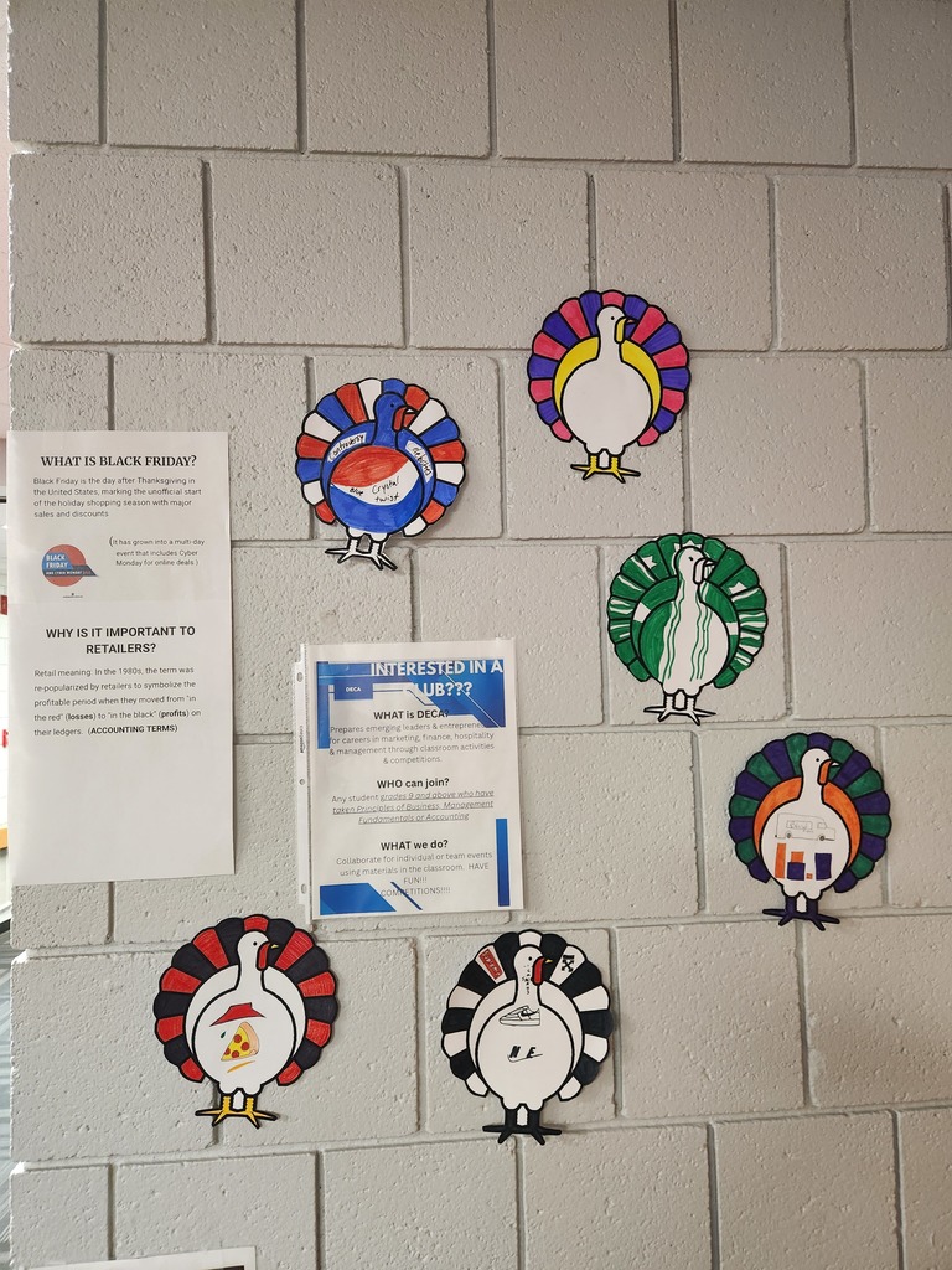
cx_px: 476
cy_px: 635
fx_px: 843
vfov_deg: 73.9
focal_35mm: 23
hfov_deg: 58.9
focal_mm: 5.4
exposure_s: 1/60
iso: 800
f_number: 1.8
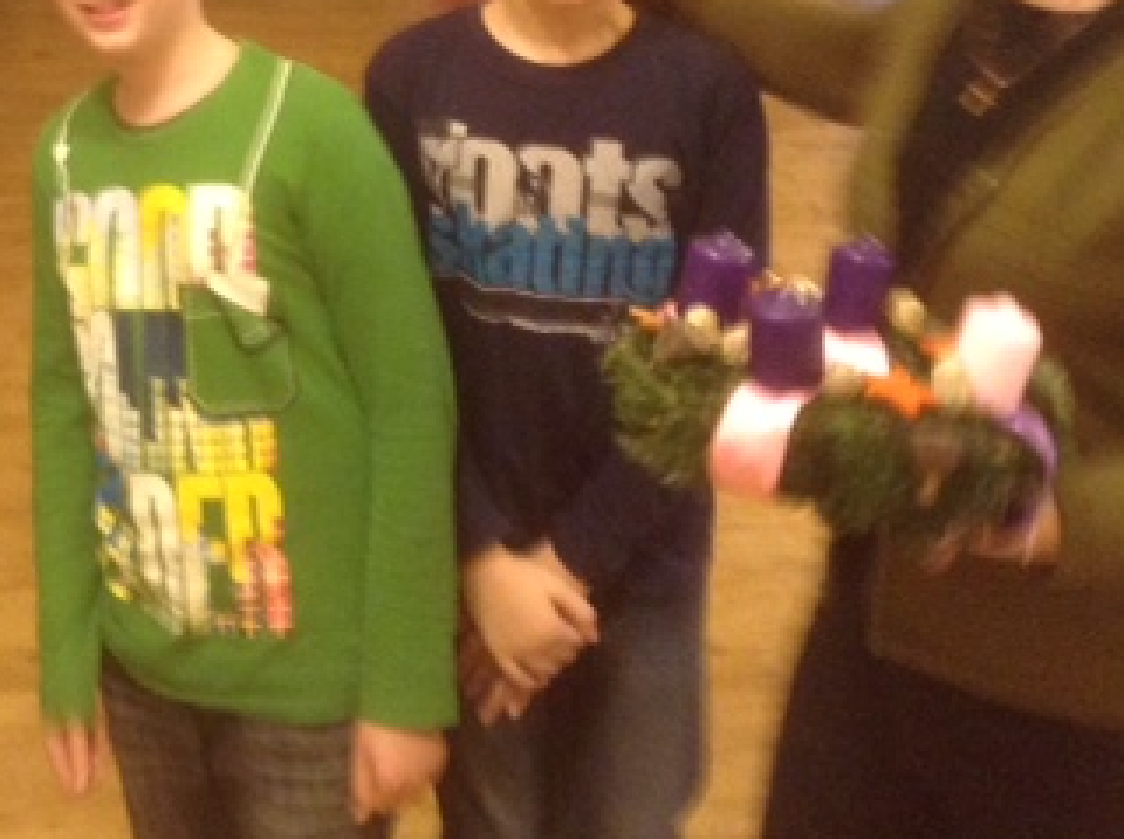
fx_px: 2140
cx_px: 88
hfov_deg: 28.2
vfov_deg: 21.5
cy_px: 35
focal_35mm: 66
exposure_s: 1/15
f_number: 2.4
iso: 250
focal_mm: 3.3
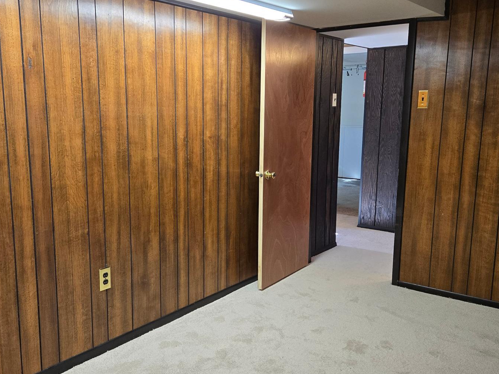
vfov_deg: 40.7
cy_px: 196
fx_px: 504
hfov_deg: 52.6
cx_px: 226
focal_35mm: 35
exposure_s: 1/120
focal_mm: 5.4
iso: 160
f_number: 1.8
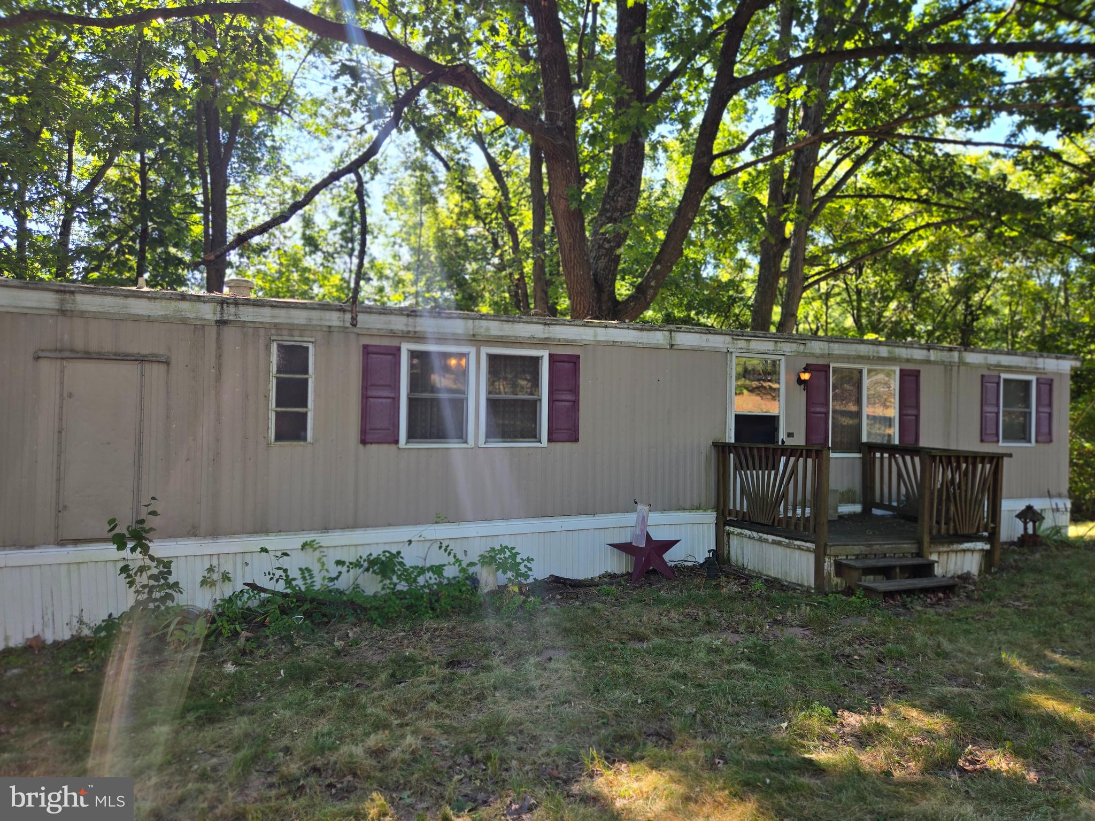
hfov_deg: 73.9
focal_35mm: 23
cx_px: 548
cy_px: 410
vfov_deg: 58.9
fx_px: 728
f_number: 1.8
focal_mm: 5.4
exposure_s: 1/245
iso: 25
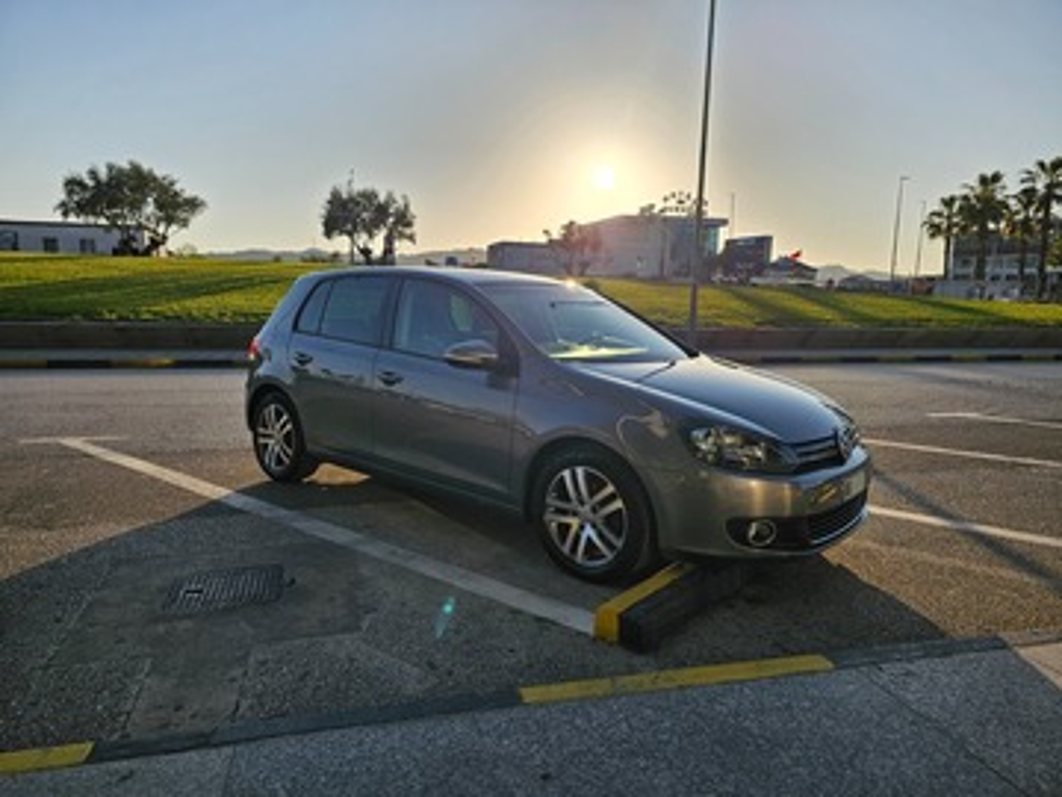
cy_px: 398
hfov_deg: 73.9
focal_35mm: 23
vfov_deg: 58.9
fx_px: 706
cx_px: 531
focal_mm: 6.3
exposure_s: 1/1255
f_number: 1.7
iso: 20
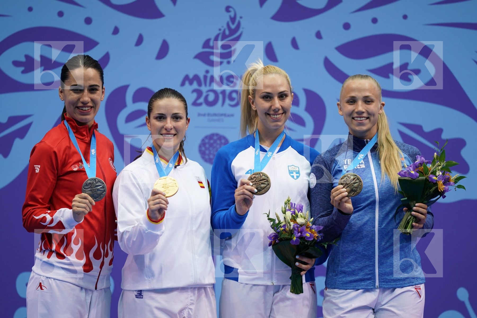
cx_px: 238
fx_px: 5300
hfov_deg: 5.2
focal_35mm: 400
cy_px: 159
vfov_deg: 3.4
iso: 500
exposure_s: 1/500
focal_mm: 400
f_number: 2.8
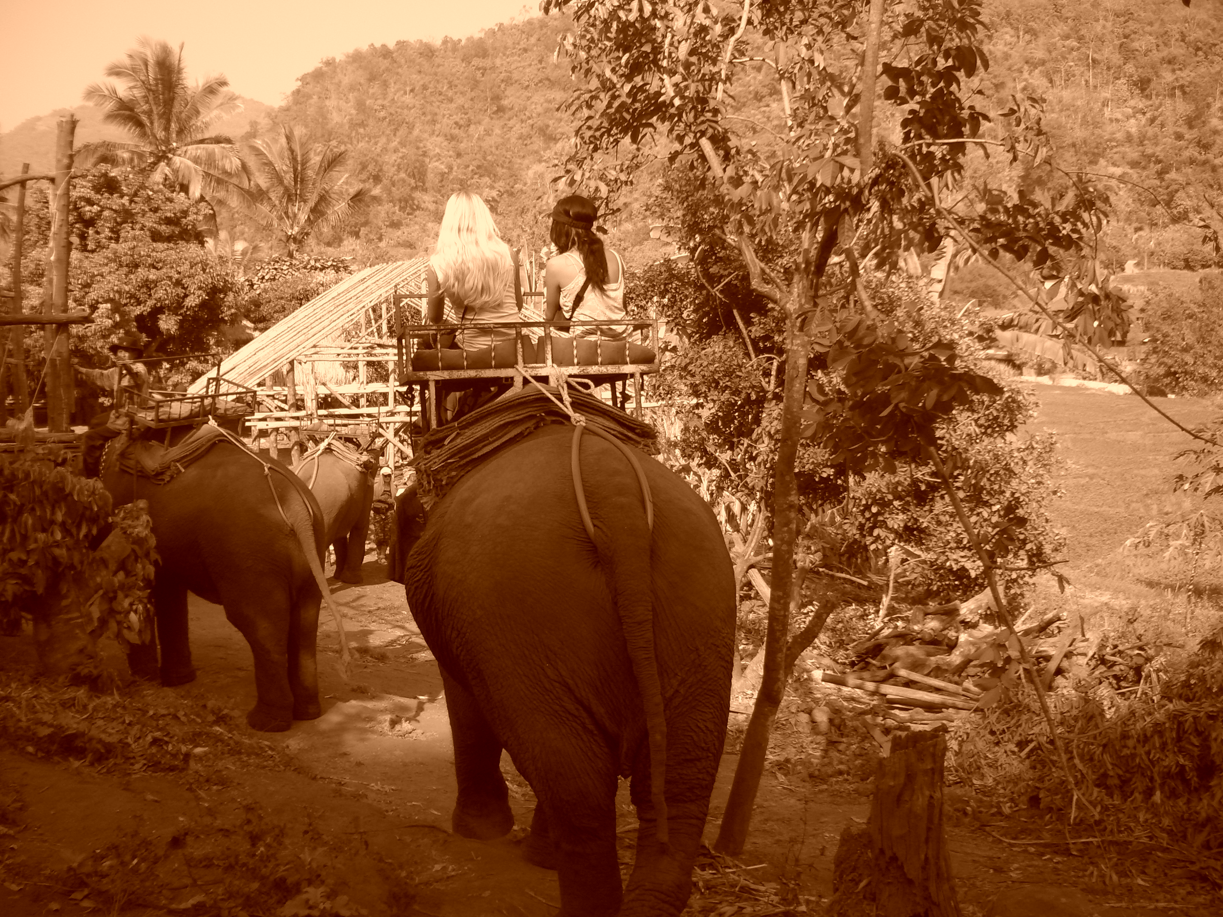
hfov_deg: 52.6
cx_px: 612
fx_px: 1237
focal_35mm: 35
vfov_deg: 40.7
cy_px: 458
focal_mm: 5.8
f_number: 2.6
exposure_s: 1/320
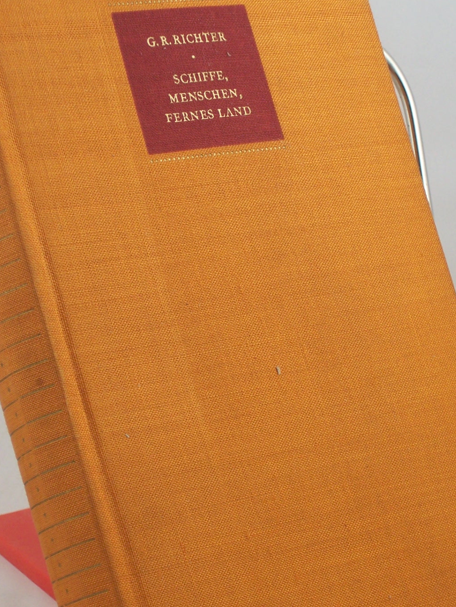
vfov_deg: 16.0
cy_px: 307
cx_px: 208
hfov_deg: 12.0
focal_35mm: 123
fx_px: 2160
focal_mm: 13.6
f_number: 4
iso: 100
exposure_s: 1/80
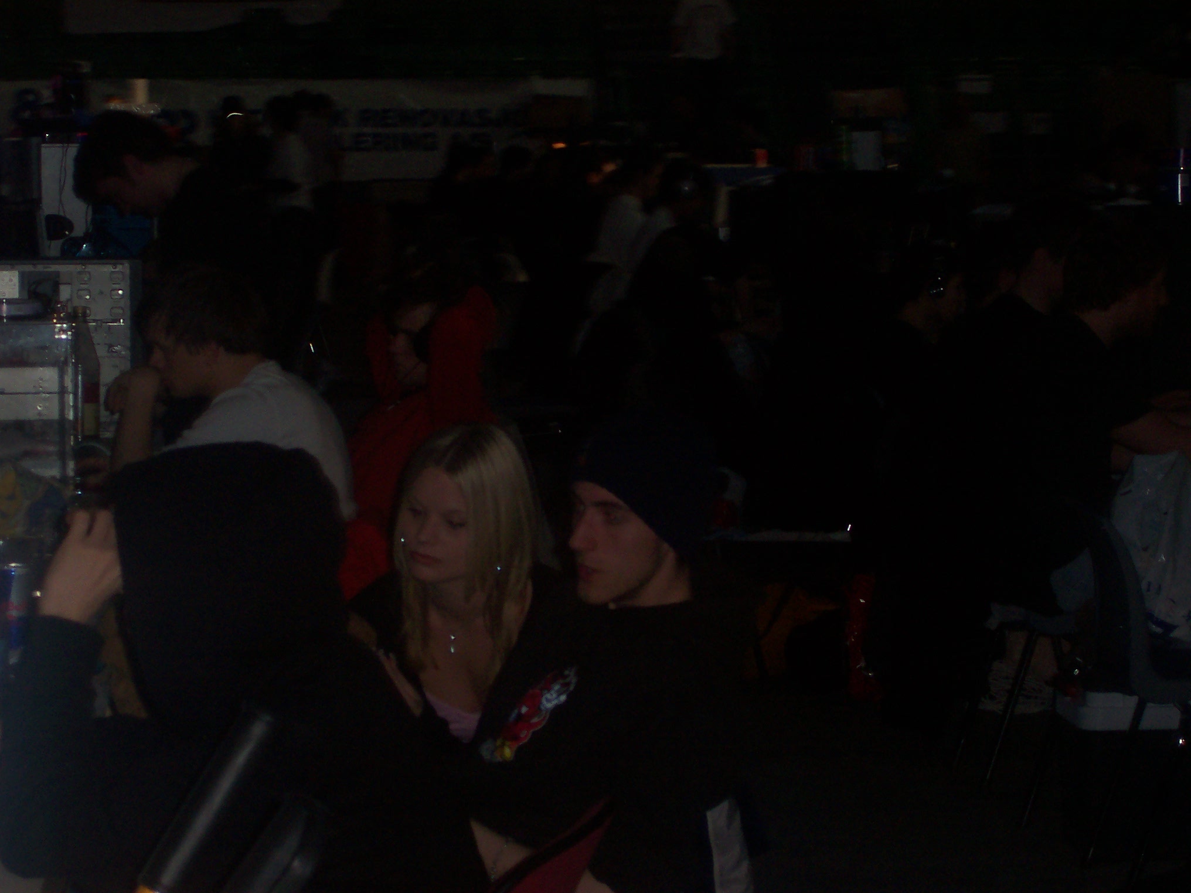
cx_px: 596
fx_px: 3613
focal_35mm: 105
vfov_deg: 14.1
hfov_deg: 18.7
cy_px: 446
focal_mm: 16.8
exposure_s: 1/90
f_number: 4.8
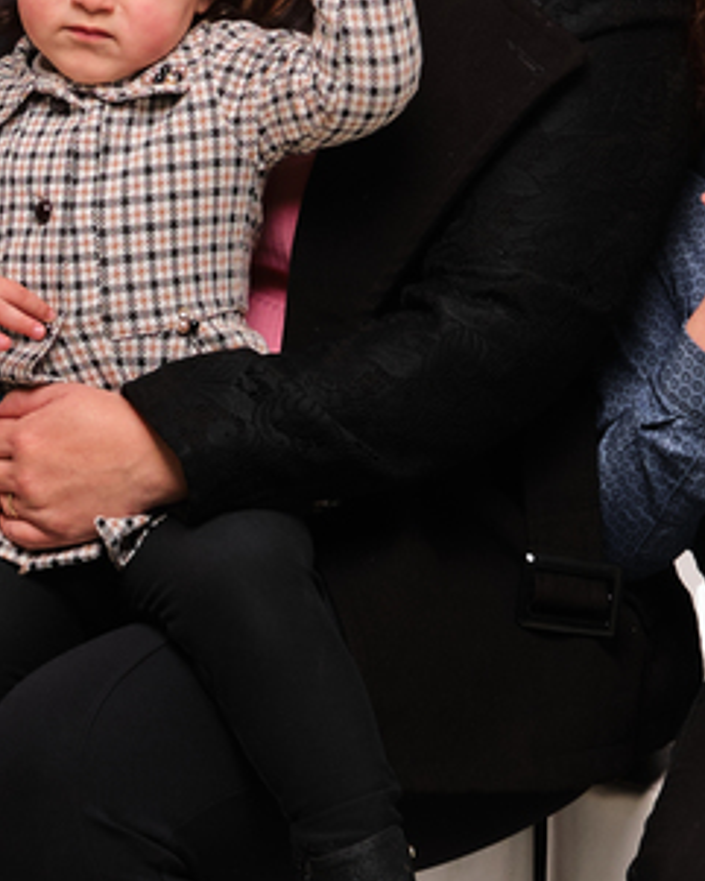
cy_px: -225
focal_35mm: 172
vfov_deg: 11.0
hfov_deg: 9.0
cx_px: 167
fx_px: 4484
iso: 160
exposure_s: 1/160
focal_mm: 30.8
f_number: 6.4
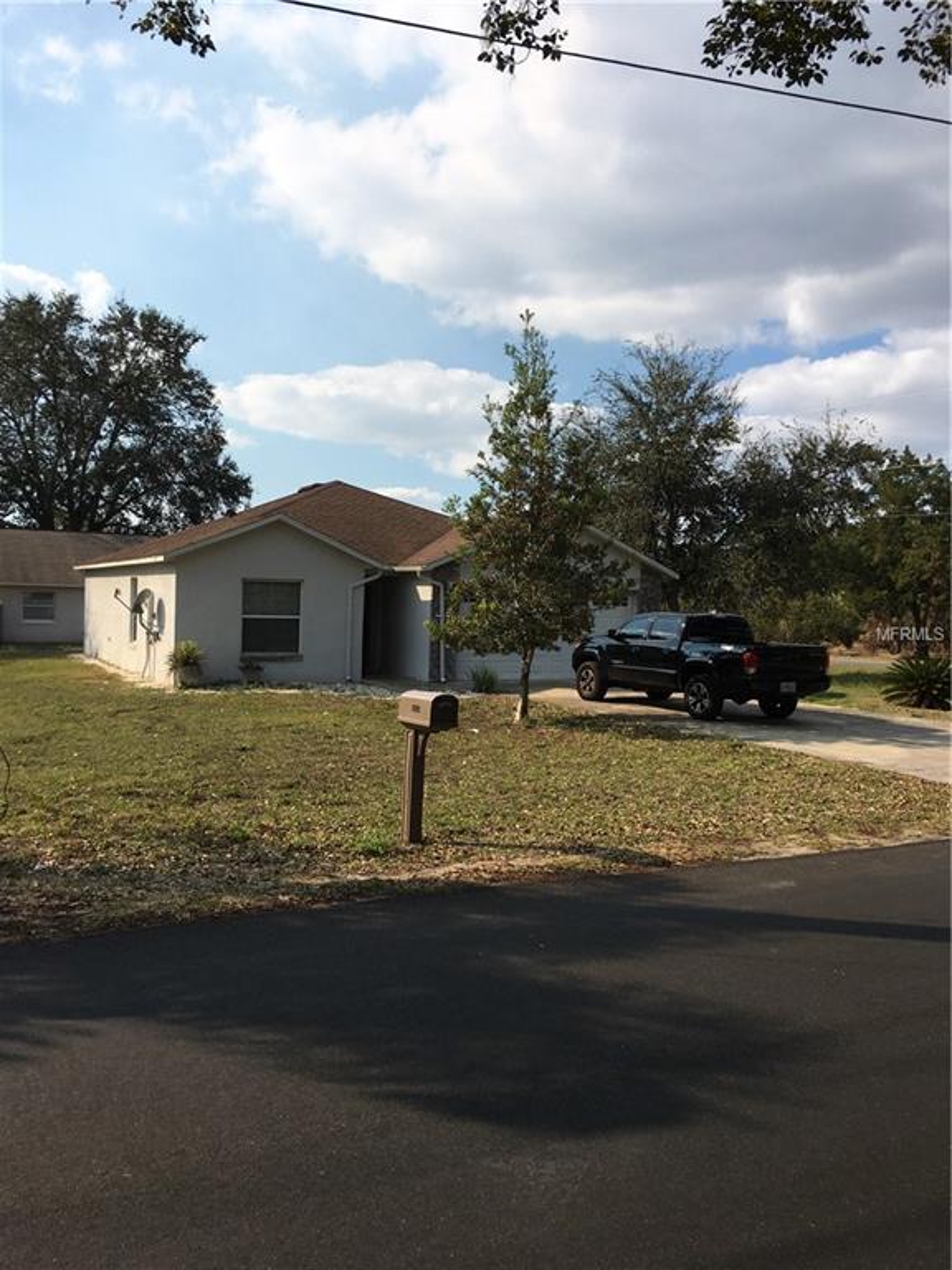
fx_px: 1063
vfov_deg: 61.7
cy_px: 635
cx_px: 476
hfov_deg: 48.2
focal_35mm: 29
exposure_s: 1/1789
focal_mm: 4.15
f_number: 2.2
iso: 25
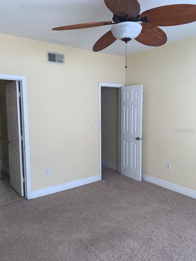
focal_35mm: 26
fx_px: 196
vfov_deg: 67.3
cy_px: 130
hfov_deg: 53.1
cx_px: 98
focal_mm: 4.25
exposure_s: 1/24
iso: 32
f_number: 1.8
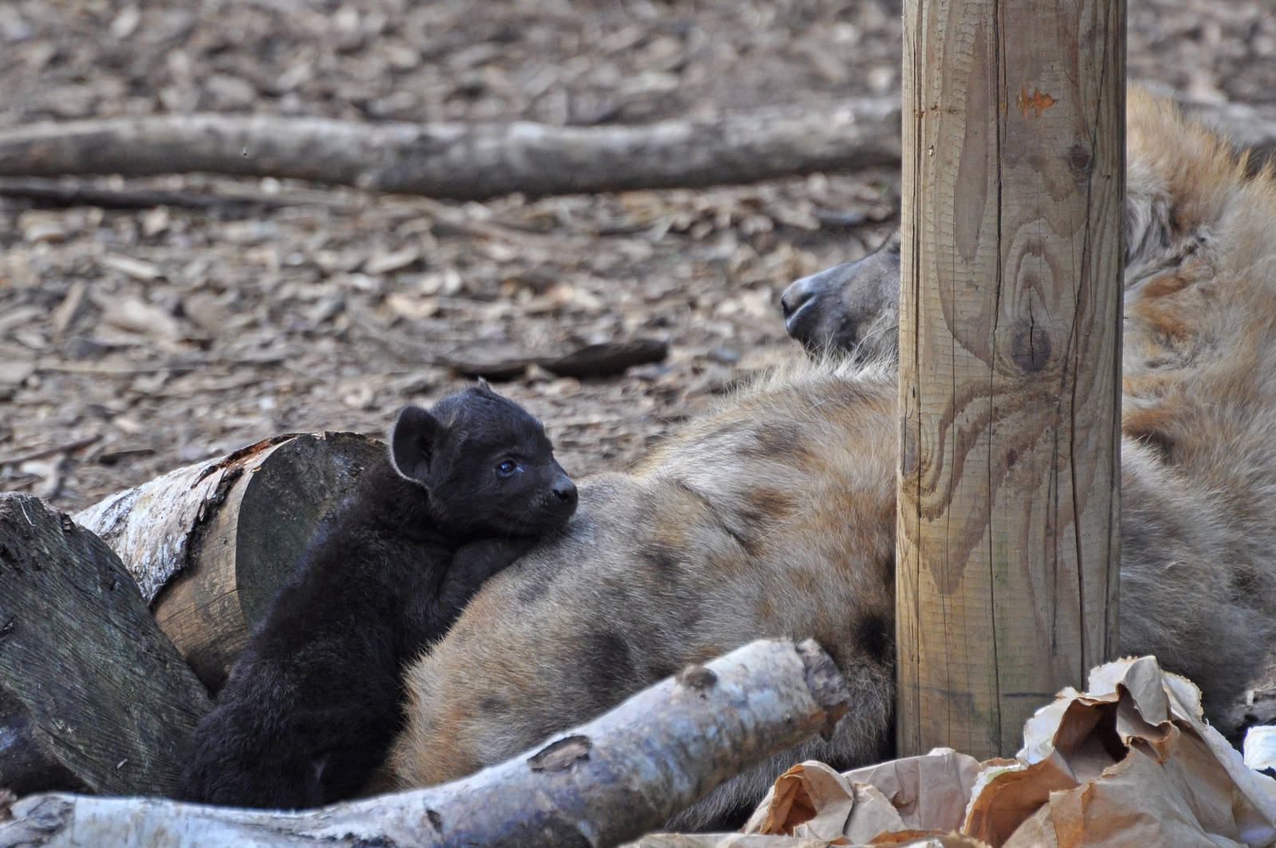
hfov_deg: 4.6
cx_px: 638
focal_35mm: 450
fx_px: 15932
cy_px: 424
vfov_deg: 3.0
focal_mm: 300
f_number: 5.6
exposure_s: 1/400
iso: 500
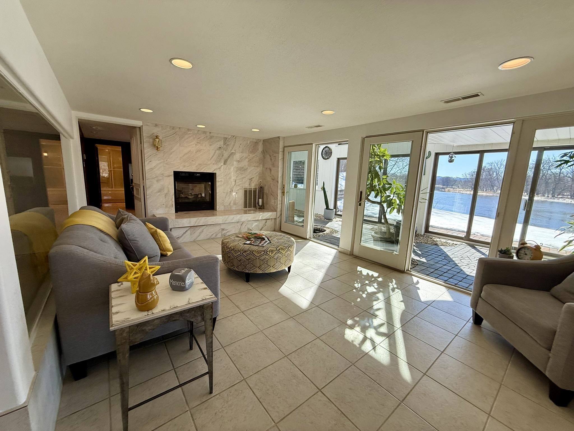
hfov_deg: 102.1
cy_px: 216
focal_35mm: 14
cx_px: 287
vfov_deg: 85.7
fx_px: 232
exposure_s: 1/376
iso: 64
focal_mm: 2.22
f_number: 2.2
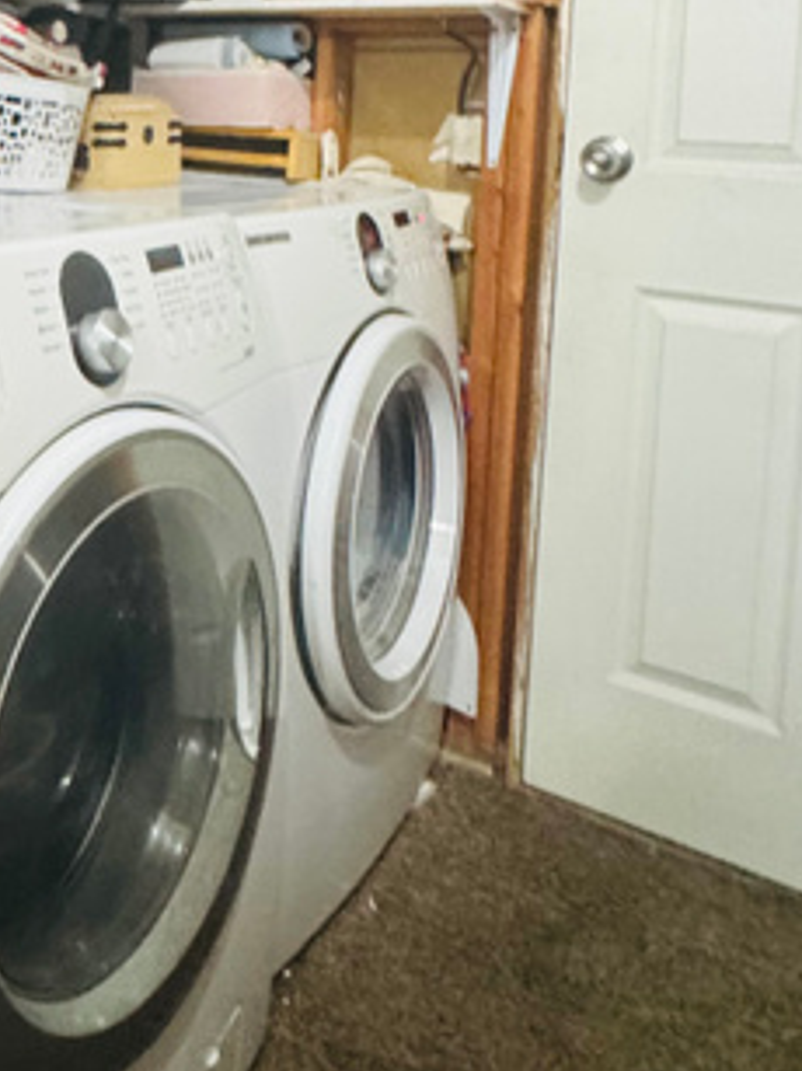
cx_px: 49
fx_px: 1082
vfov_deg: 48.5
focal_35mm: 35
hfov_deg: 37.4
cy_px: 160
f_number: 2.2
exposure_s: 1/60
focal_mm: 2.22
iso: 800
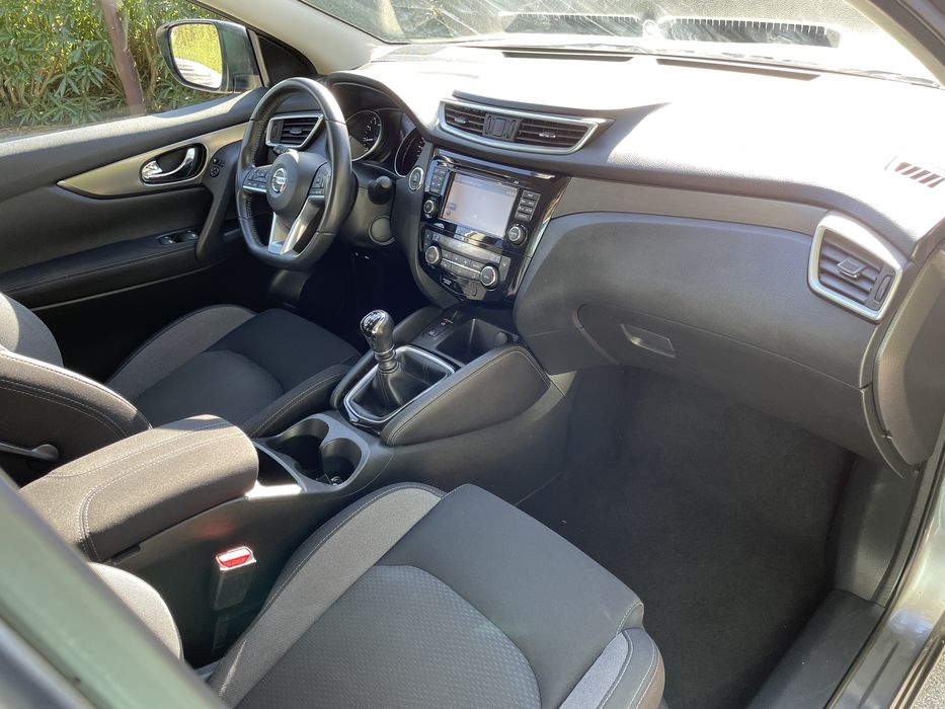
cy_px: 354
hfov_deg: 67.3
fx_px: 710
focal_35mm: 26
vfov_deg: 53.1
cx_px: 472
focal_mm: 4.2
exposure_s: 1/121
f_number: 1.6
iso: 80
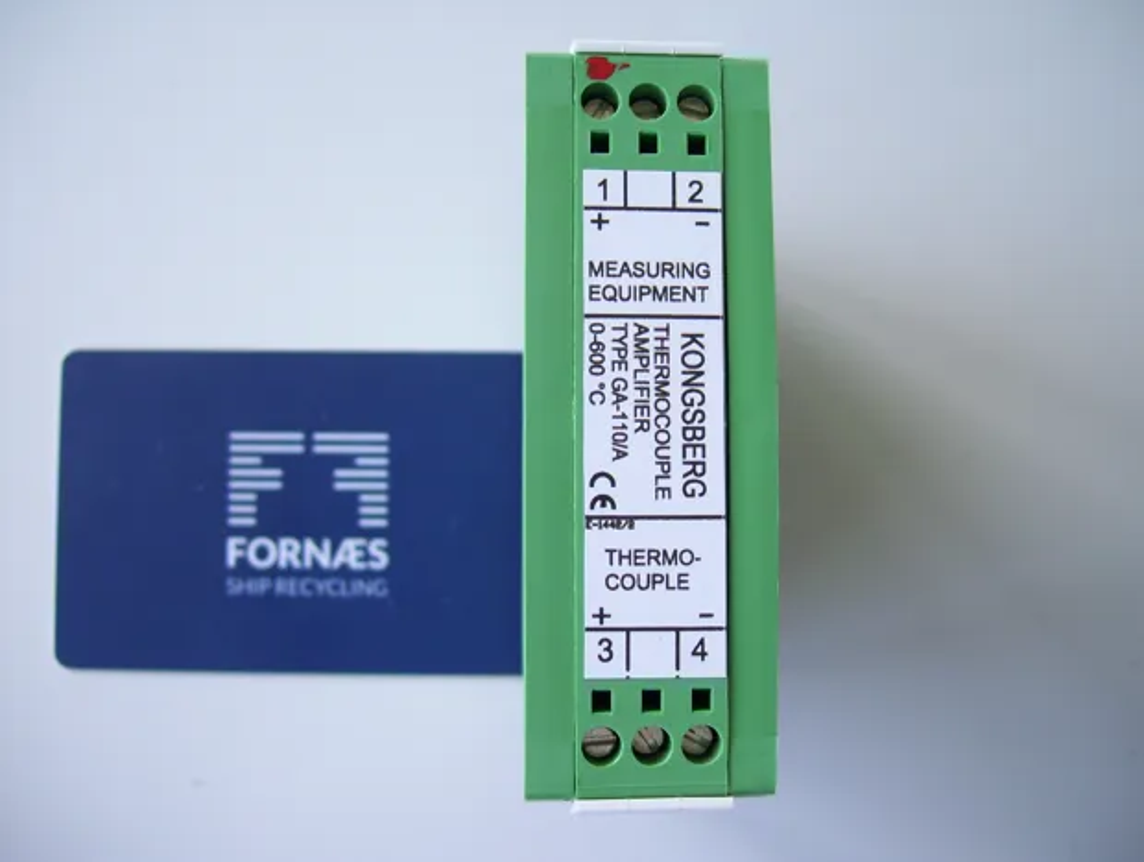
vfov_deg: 39.8
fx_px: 1192
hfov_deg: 51.3
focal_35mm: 36
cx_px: 572
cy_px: 431
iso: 80
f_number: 2.7
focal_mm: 6
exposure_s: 1/160
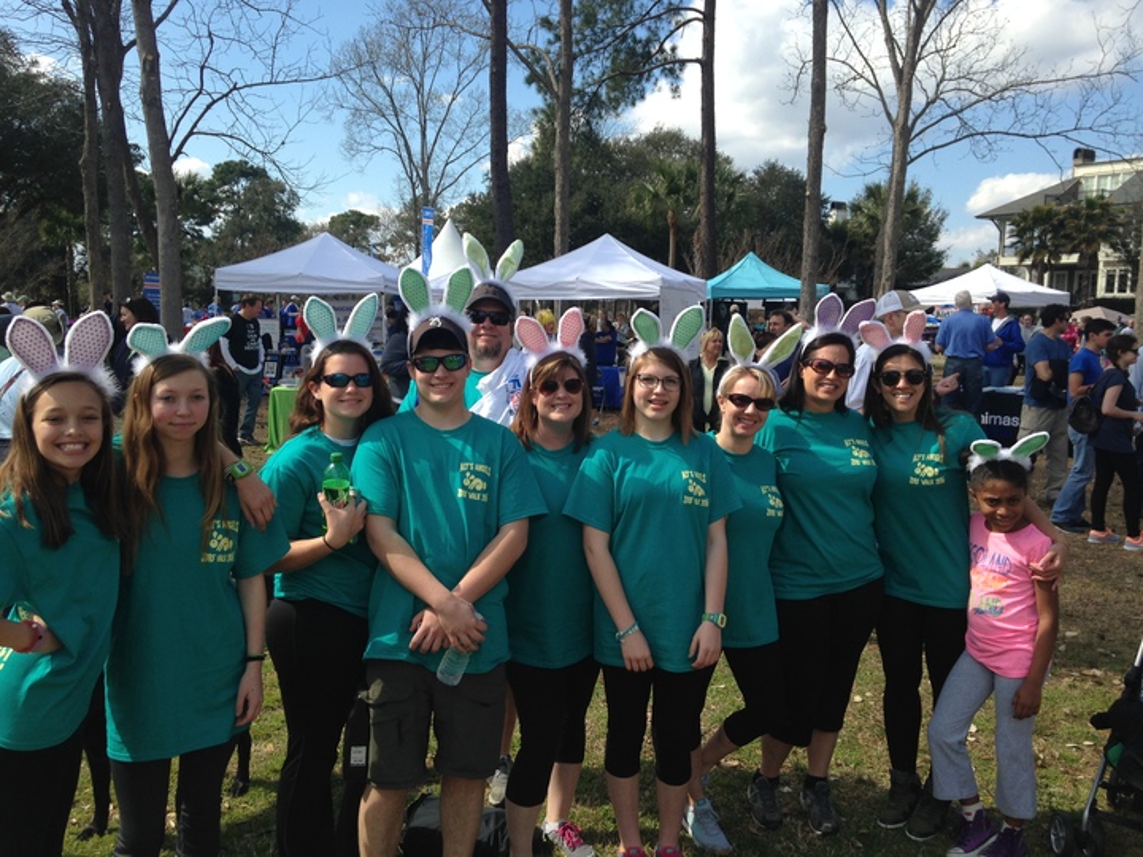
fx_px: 1090
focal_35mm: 33
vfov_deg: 42.9
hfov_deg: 55.4
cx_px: 572
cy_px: 428
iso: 50
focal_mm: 4.12
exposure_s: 1/1130
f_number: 2.4
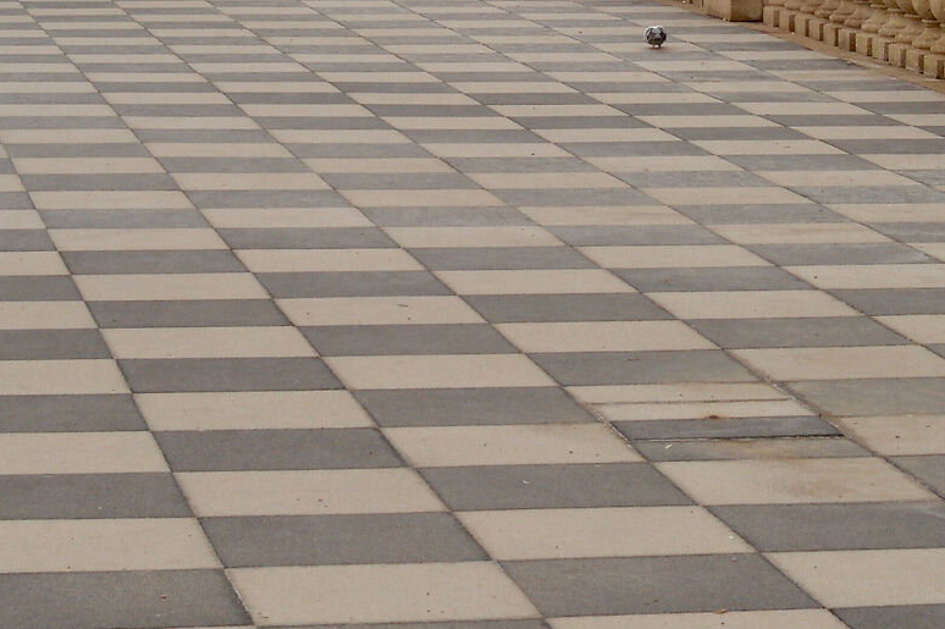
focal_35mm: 155
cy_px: -32
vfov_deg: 8.8
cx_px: 535
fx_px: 4066
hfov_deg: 13.3
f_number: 16
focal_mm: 50
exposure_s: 1/125
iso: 800
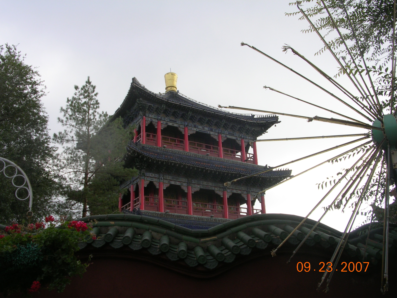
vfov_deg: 37.7
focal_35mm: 38
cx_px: 198
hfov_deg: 49.0
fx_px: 436
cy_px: 149
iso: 50
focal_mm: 5.8
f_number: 5.6
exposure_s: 1/180
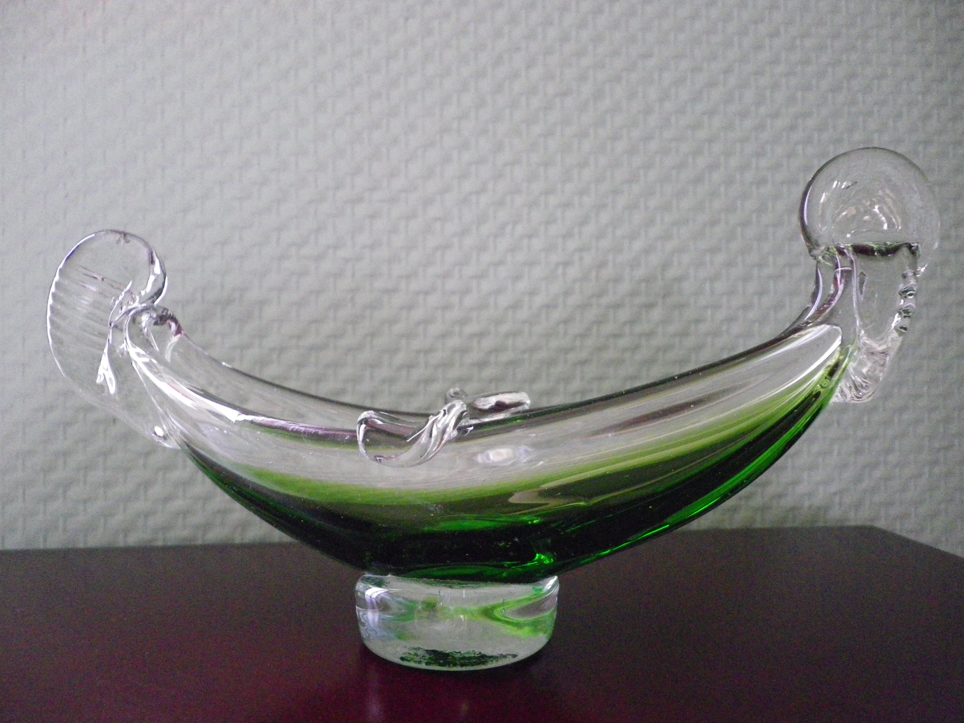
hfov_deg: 63.4
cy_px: 362
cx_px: 482
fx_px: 780
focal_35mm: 28
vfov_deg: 49.7
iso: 800
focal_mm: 4.9
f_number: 2.6
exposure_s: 1/50
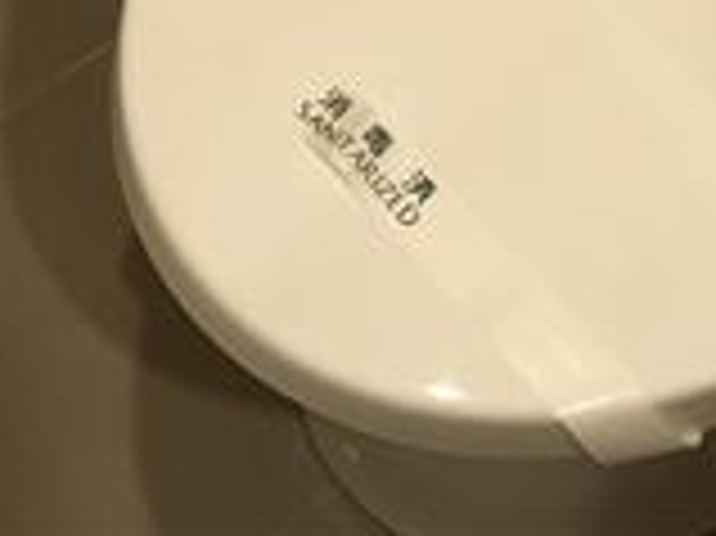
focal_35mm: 113
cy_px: -541
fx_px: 2336
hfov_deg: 17.4
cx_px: 221
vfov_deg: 11.7
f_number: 1.8
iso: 40
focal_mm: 3.99
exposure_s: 1/17
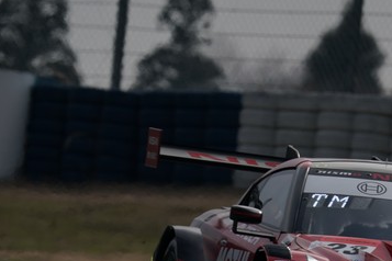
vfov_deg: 1.1
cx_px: 370
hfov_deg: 1.7
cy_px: 241
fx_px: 13175
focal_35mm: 1210
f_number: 11
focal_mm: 600
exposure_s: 1/640
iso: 200
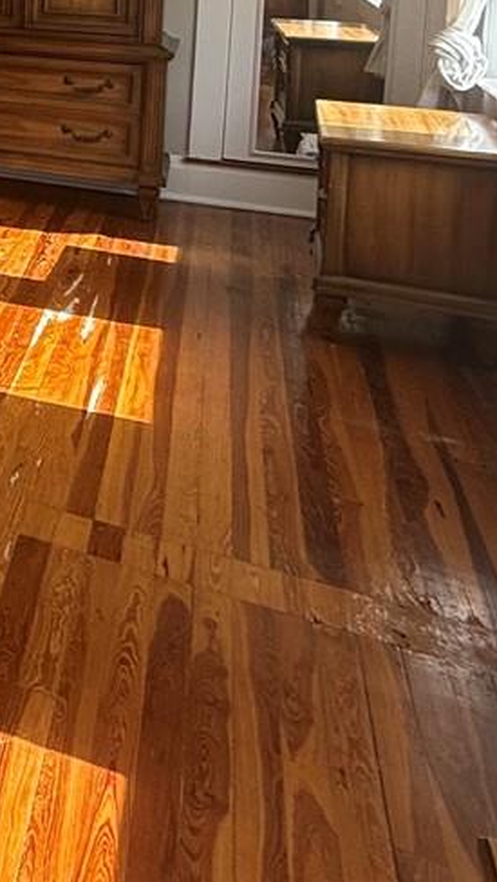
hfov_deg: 16.4
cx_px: -569
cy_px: -29
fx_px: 1170
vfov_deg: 36.5
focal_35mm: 50
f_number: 2.2
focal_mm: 2.22
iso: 50
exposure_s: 1/203
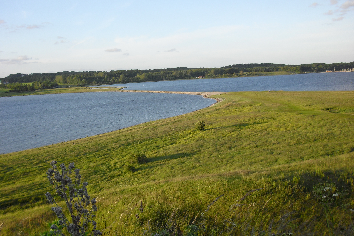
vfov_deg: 33.4
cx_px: 178
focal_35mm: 40
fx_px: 393
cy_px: 111
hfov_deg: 48.5
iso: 100
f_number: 2.8
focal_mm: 6.2
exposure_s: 1/400
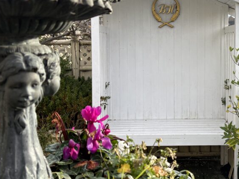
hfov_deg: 39.6
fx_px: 325
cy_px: 60
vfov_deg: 30.7
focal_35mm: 47
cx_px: 170
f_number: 1.6
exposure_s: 1/907
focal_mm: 5.96
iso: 64
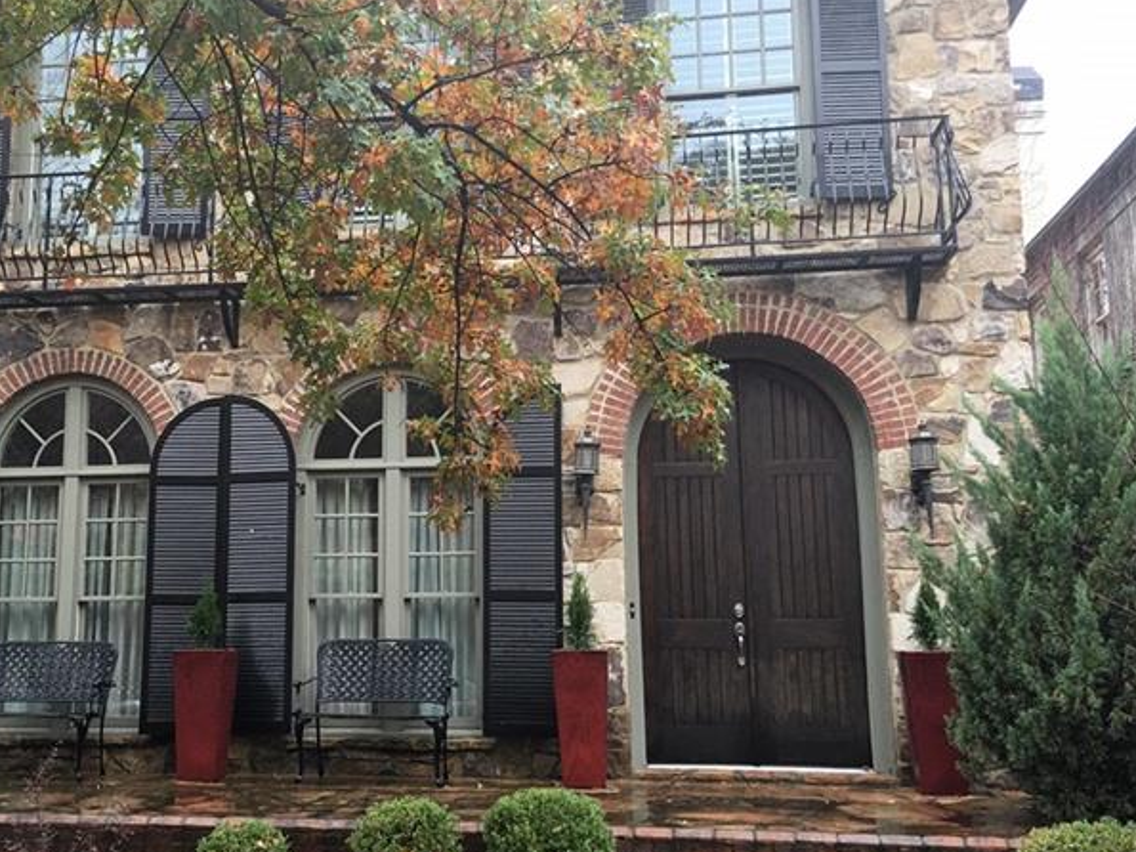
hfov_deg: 47.5
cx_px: 439
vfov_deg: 36.8
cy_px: 445
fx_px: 1280
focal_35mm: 39
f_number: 2.2
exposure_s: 1/30
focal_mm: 4.15
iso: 32
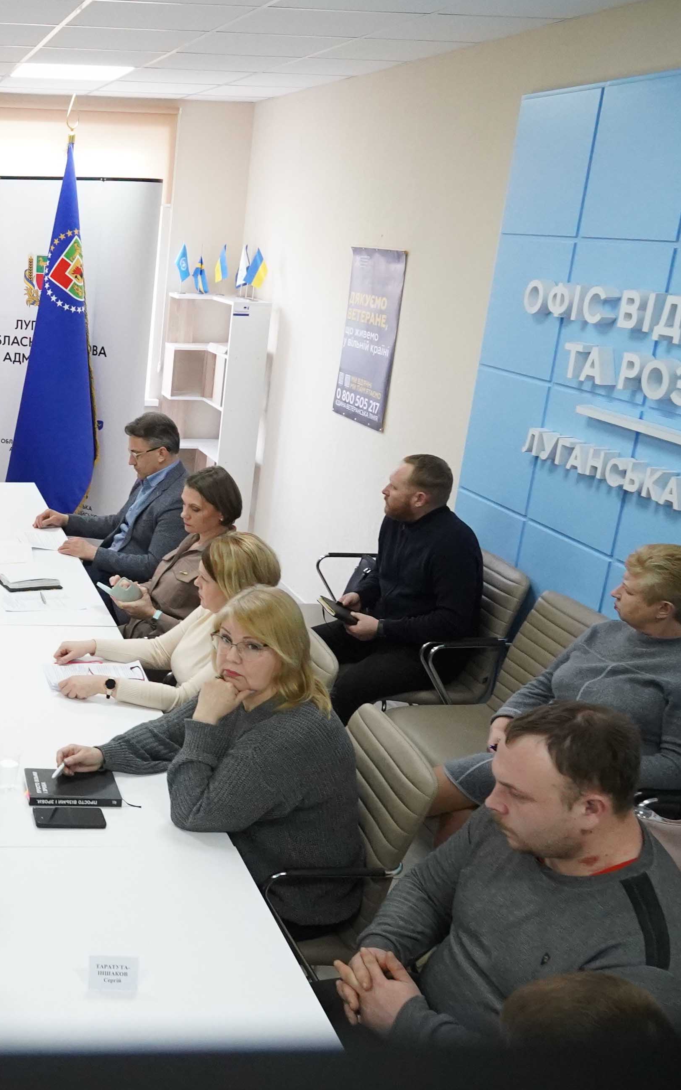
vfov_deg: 52.8
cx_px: -50
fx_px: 1099
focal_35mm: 37
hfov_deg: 31.0
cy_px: 542
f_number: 5.6
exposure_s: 1/200
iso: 5000
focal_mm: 16
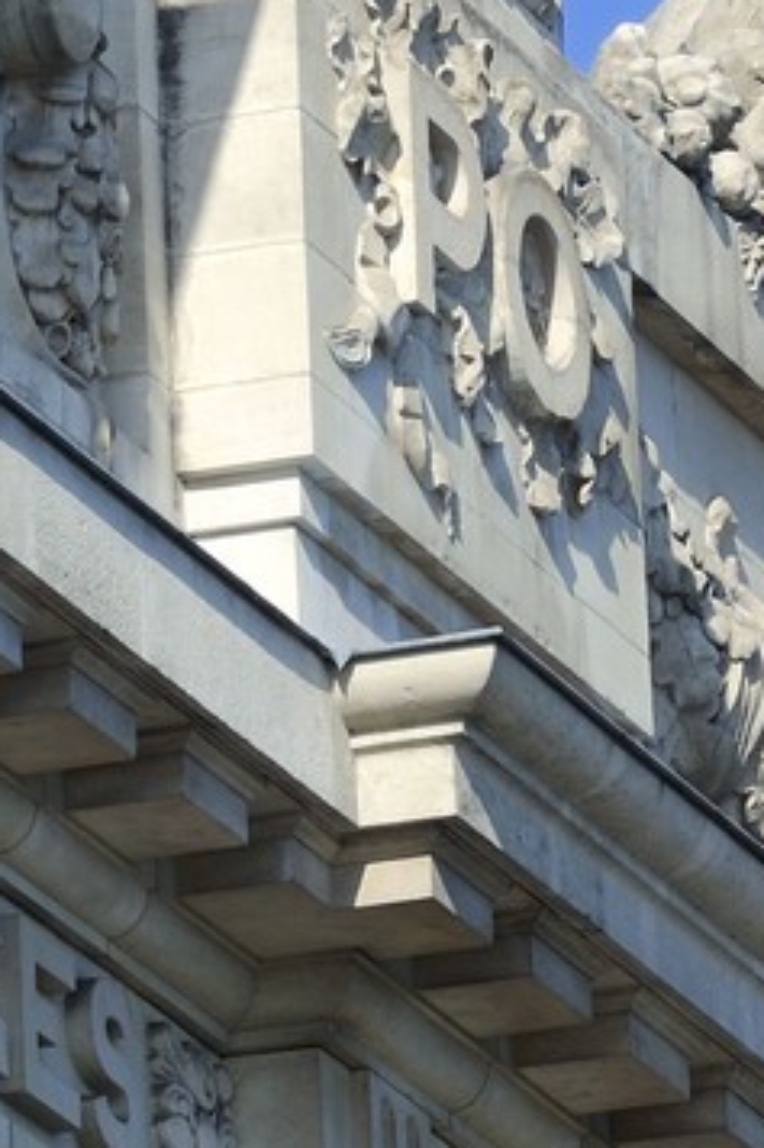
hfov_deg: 2.5
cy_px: -896
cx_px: -828
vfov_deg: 3.8
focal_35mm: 539
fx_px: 17174
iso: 200
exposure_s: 1/250
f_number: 10
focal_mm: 120
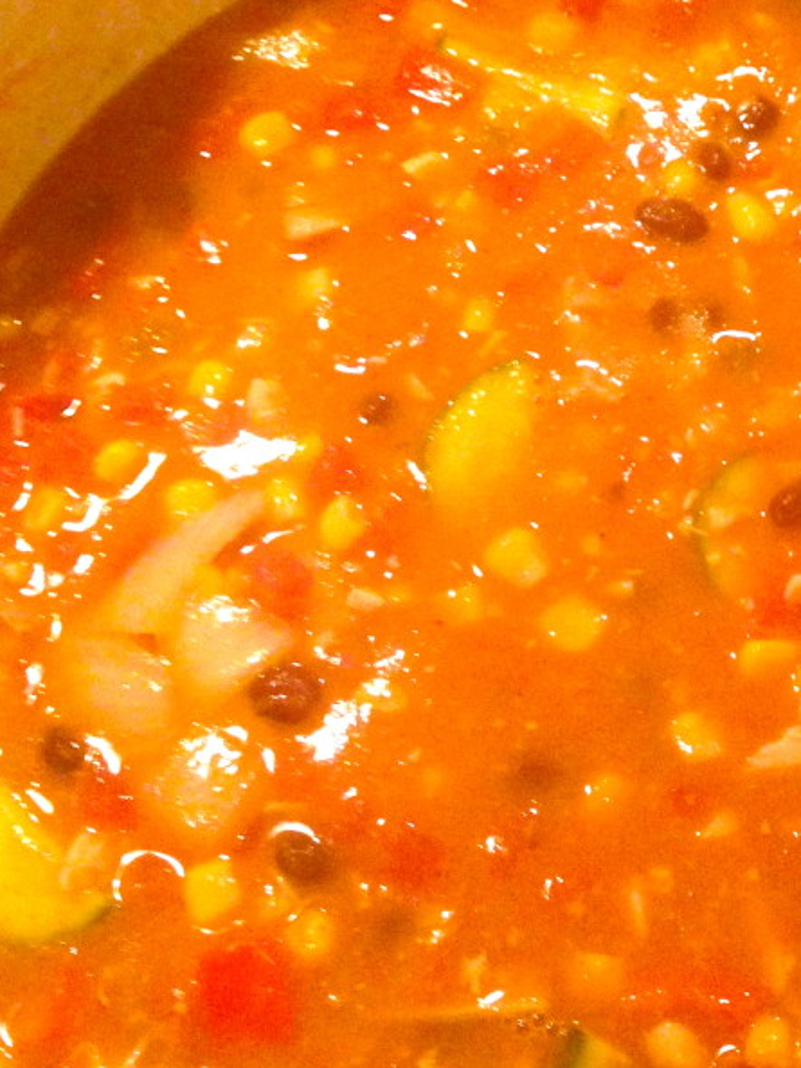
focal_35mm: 57
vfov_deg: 33.7
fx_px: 1758
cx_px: 679
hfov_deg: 25.1
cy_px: 465
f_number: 2.4
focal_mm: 4.12
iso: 400
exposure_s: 1/17
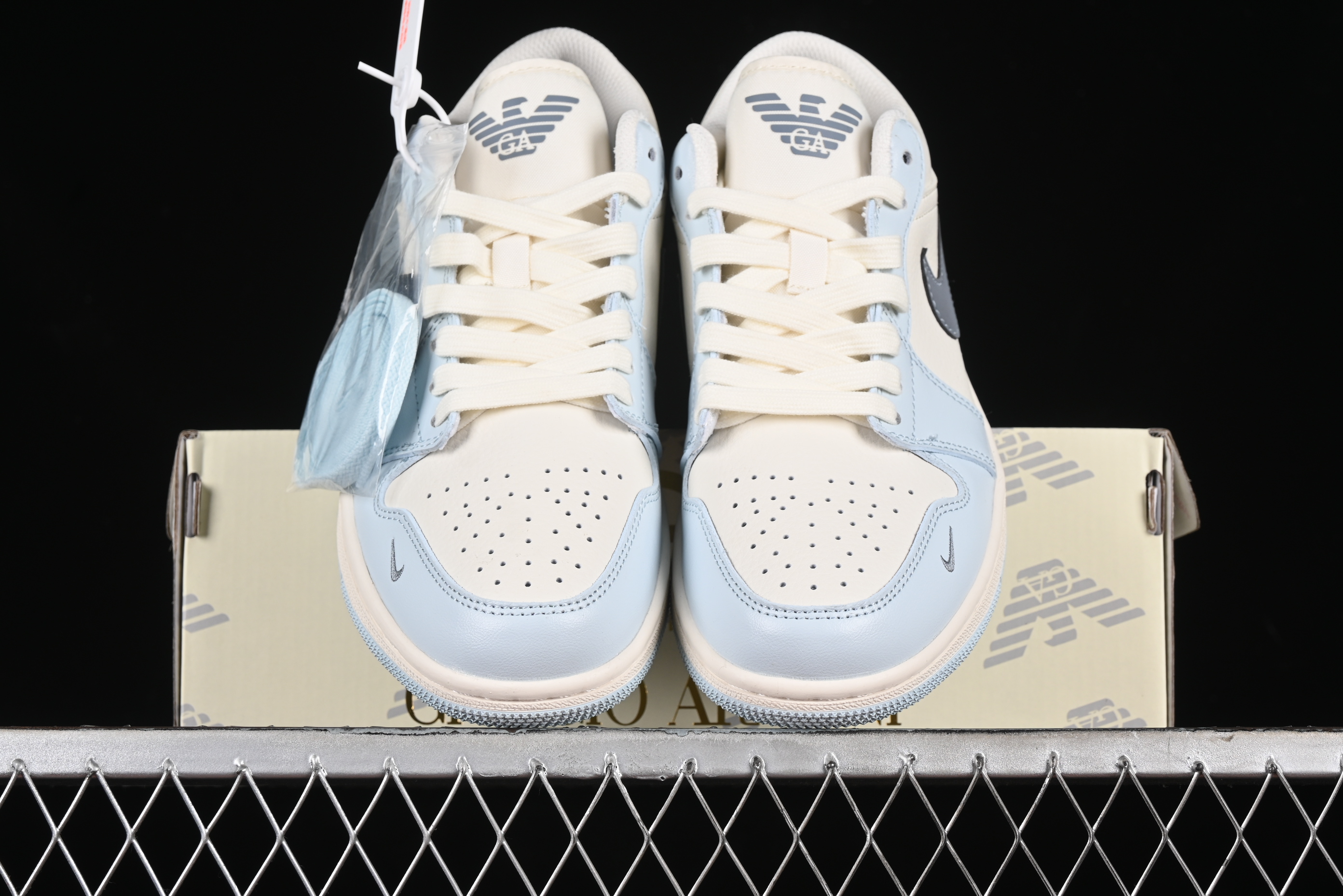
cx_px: 672
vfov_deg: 18.2
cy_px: 448
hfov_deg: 27.0
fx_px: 2798
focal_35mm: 75
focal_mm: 50
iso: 160
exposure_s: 1/80
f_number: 8
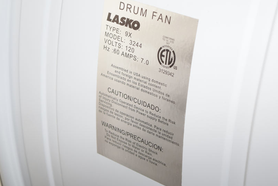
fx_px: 792
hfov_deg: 19.9
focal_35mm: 103
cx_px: 136
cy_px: 81
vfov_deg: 13.3
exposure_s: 1/60
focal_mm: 55
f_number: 5.6
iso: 720
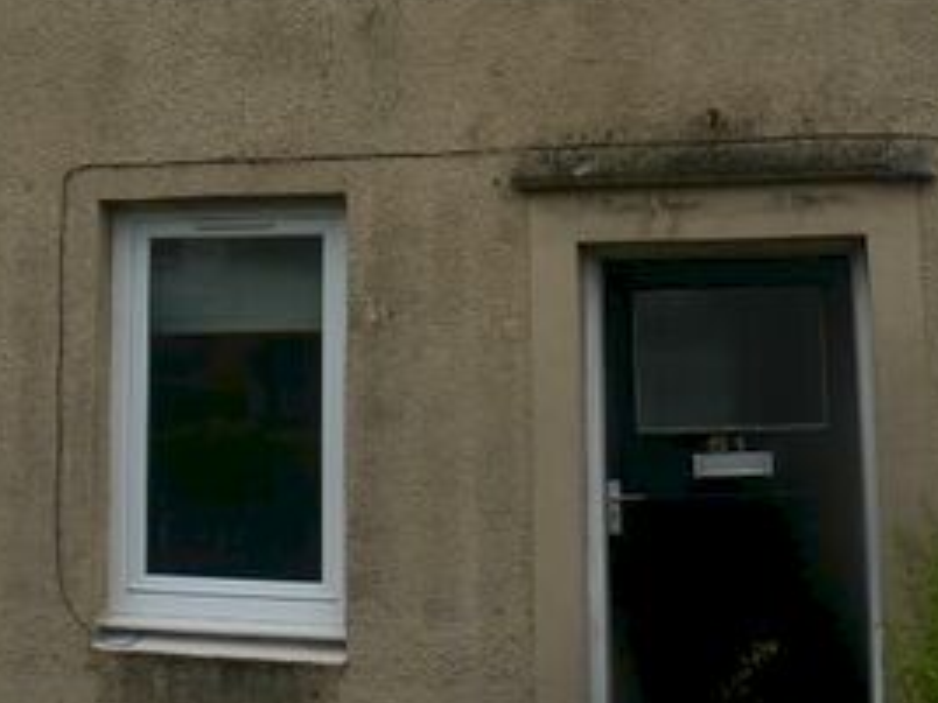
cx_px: 476
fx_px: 1978
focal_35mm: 73
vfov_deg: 19.8
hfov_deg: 26.7
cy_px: 82
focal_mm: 14
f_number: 3.5
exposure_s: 1/60
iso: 100
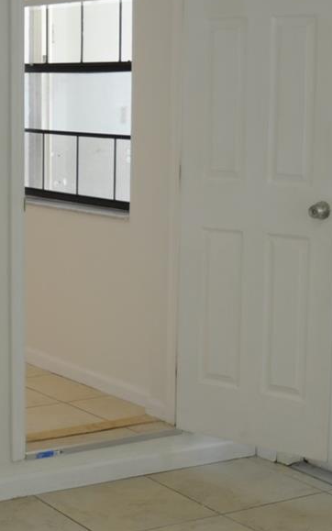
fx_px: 1303
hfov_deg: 14.5
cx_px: 160
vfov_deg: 23.0
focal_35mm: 90
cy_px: 300
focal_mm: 32
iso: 250
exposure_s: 1/30
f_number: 3.8
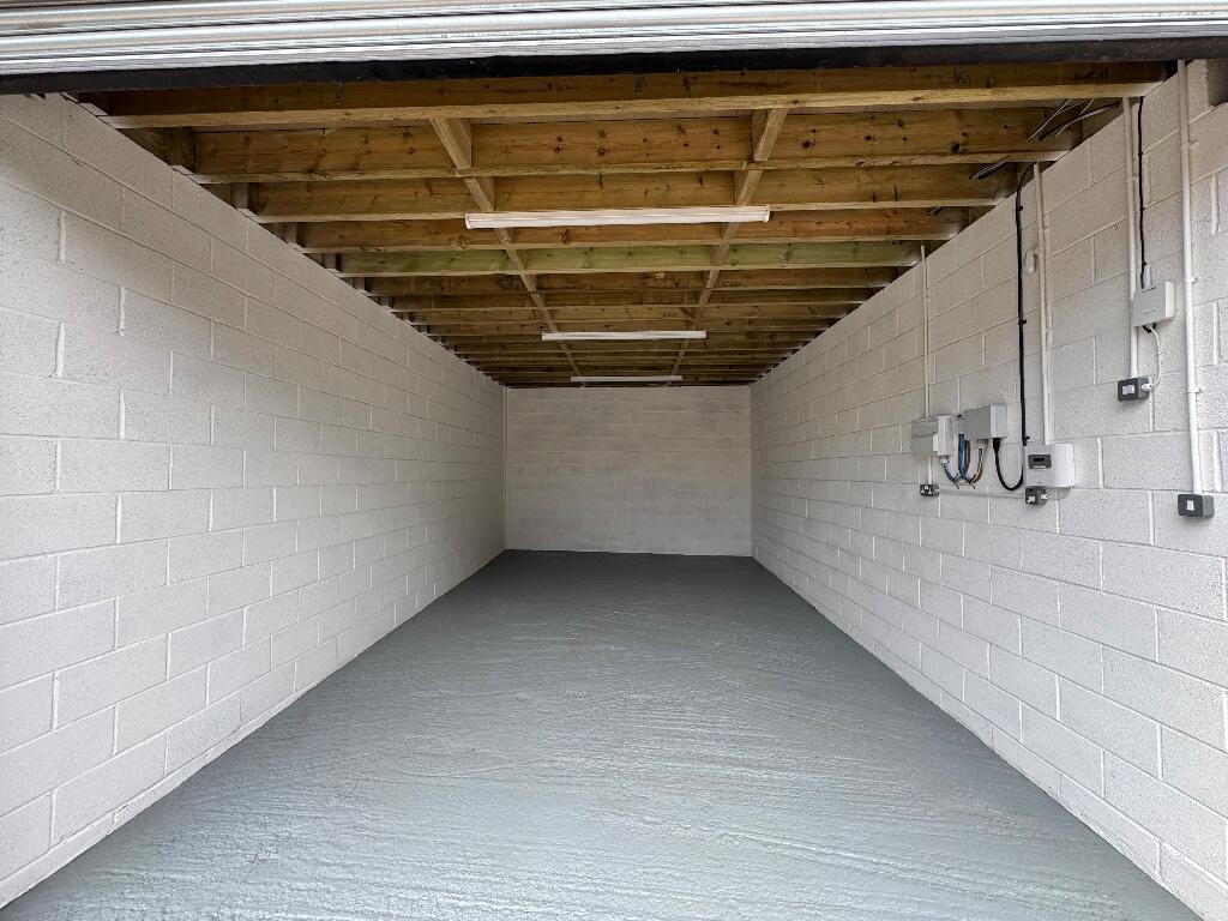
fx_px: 497
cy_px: 460
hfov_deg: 102.1
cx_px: 614
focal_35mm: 14
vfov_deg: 85.7
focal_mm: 2.22
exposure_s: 1/198
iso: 40
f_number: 2.2
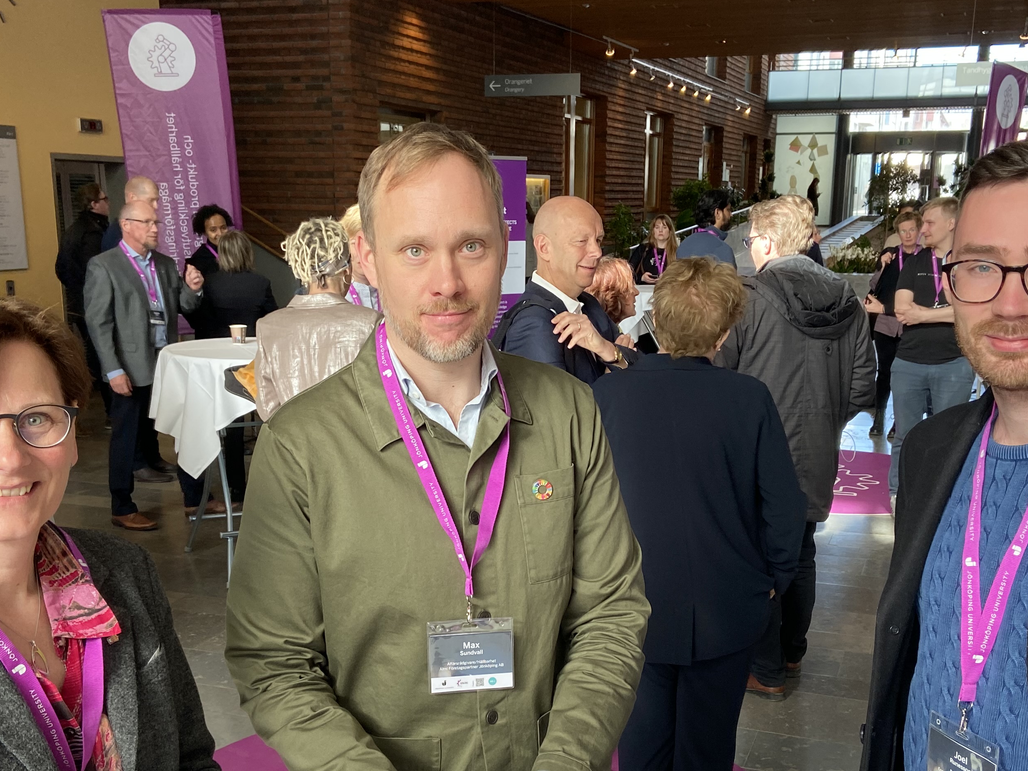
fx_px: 1247
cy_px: 472
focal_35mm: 42
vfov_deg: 34.2
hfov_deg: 44.8
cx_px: 536
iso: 80
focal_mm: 4.25
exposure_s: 1/121
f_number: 1.8
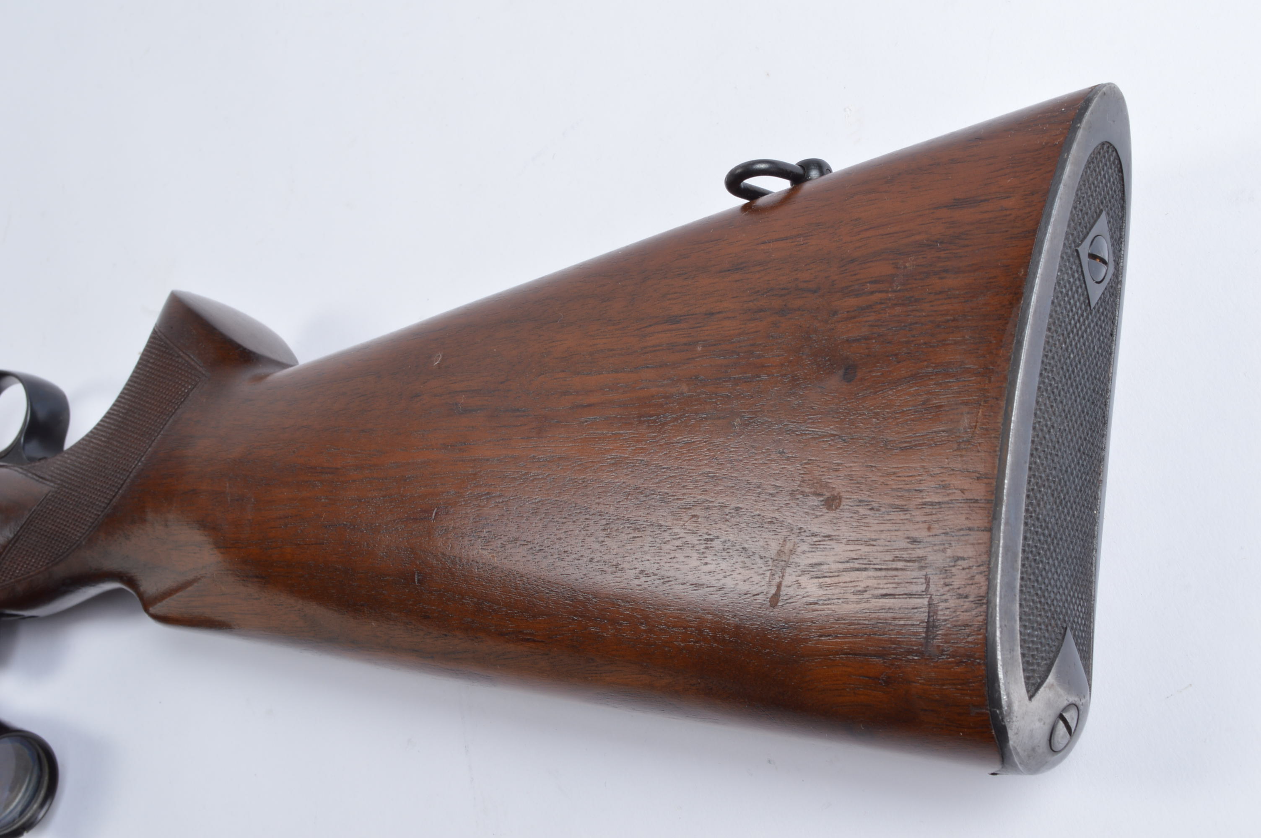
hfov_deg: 41.1
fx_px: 1680
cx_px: 630
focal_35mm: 48
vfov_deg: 28.0
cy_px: 419
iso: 100
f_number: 13
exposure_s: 1/125
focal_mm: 32
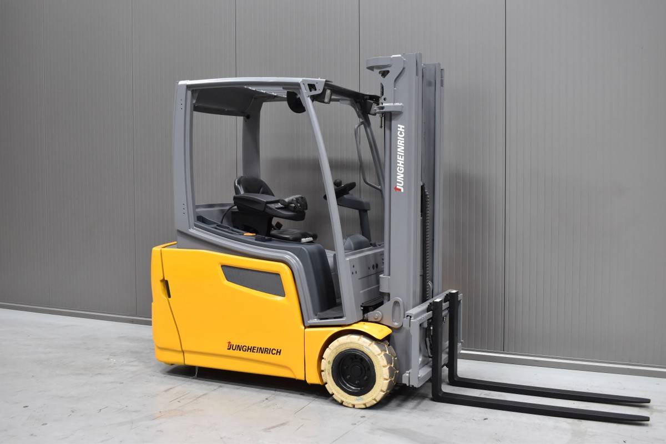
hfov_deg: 53.1
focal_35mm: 36
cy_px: 222
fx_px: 666
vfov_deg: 36.9
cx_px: 333
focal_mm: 24
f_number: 5.6
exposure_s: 1/40
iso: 1250
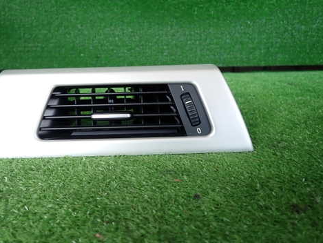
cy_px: 106
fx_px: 299
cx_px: 128
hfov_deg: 56.3
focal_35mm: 32
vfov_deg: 44.1
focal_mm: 4.5
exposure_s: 1/125
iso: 125
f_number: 2
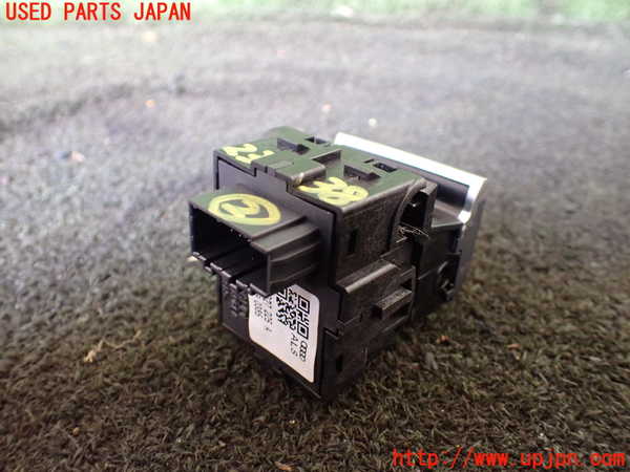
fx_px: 546
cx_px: 315
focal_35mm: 30
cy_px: 236
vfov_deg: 46.8
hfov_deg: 60.0
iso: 1000
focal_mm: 5.4
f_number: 2.3
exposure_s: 1/30
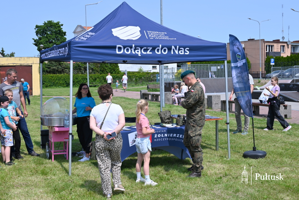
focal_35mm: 46
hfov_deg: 42.7
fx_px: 382
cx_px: 150
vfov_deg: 29.3
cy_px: 100
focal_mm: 46
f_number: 7.1
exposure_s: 1/400
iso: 100
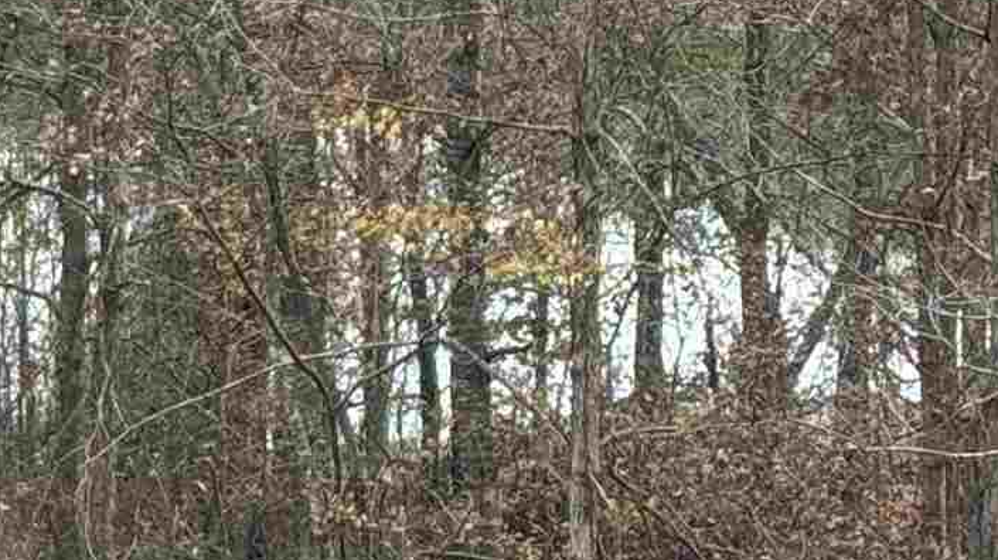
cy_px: 116
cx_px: -481
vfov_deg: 5.3
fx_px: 6032
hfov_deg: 9.2
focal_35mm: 228
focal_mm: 6.76
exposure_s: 1/518
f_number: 1.78
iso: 64
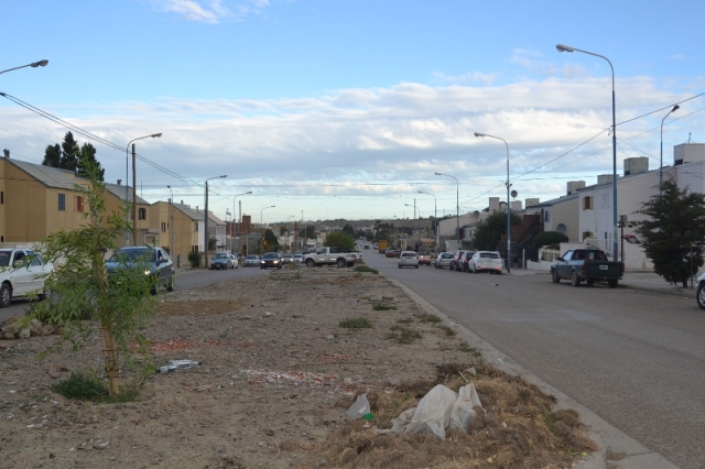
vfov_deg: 36.8
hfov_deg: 53.2
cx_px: 352
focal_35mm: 36
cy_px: 234
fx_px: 705
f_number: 6.3
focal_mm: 24
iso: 100
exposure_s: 1/200
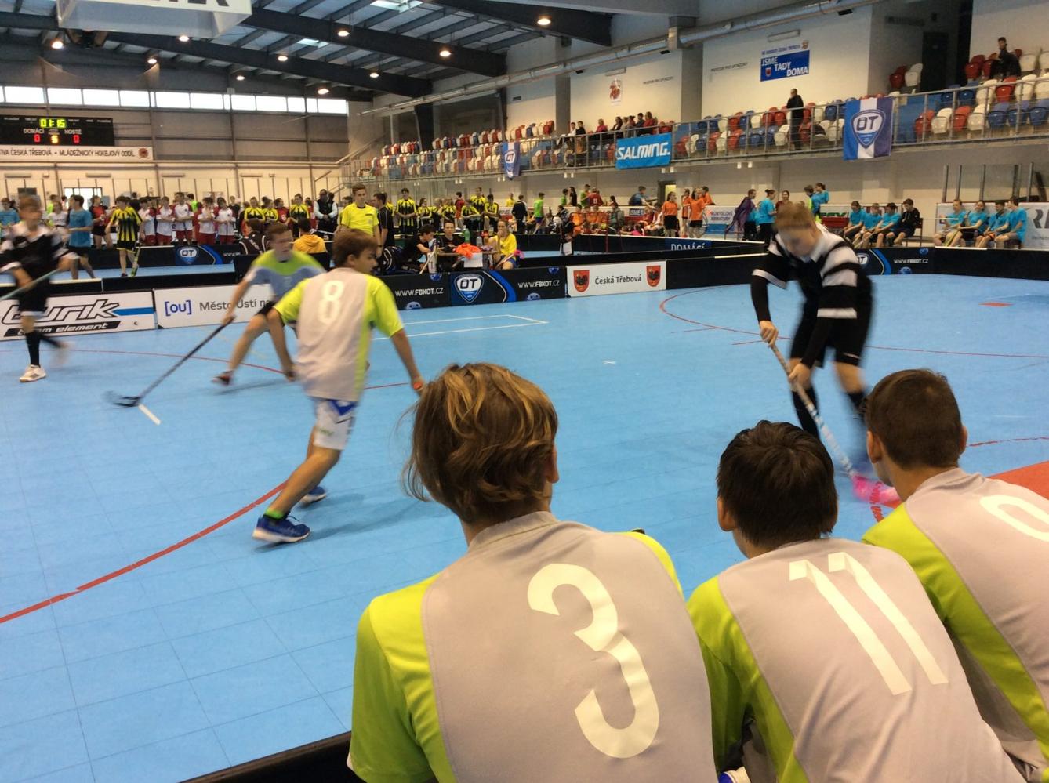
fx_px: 968
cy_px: 392
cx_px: 524
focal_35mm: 32
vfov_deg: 44.0
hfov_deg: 56.9
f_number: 2.4
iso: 50
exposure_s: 1/25
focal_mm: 3.3
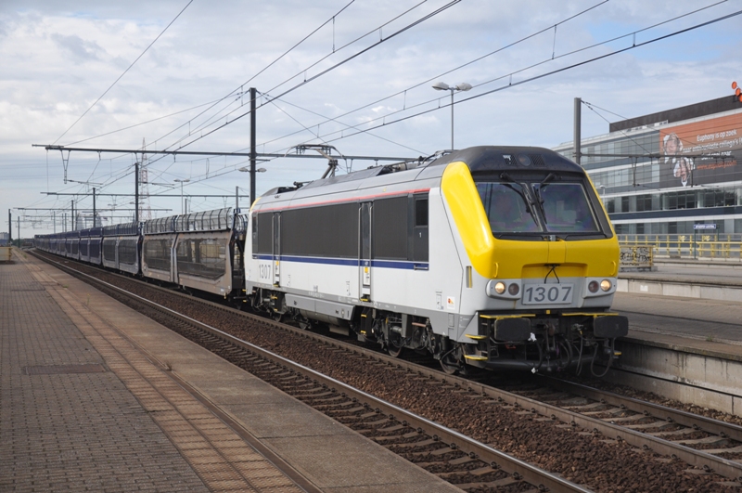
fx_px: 1081
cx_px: 371
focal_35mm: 52
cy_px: 246
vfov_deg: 25.7
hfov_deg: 37.9
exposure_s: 1/1000
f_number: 4.5
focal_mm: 35
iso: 400
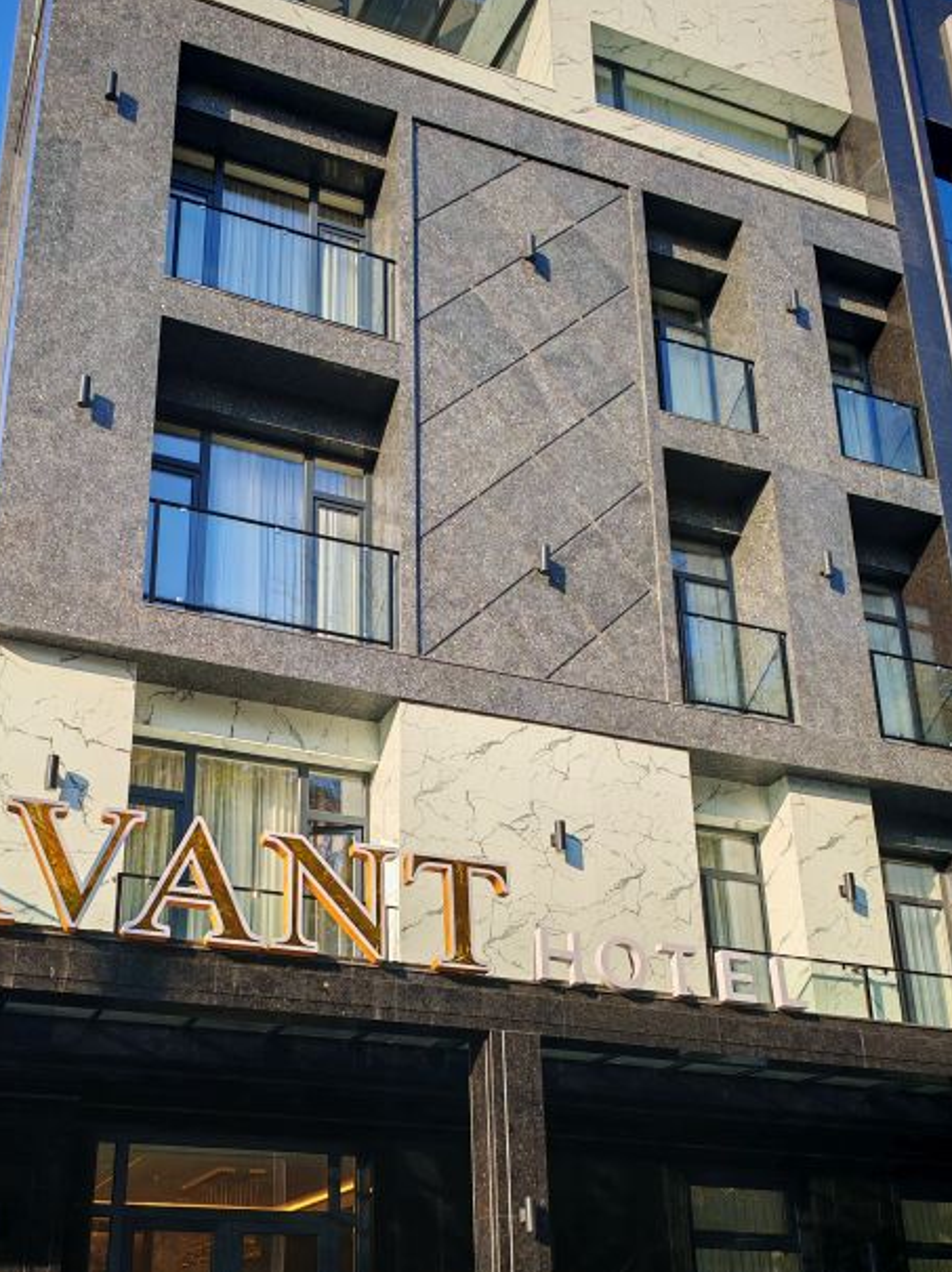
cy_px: 819
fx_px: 1395
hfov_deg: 37.5
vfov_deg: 48.4
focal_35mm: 38
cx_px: 382
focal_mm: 6.83
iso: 50
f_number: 2
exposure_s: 1/1500
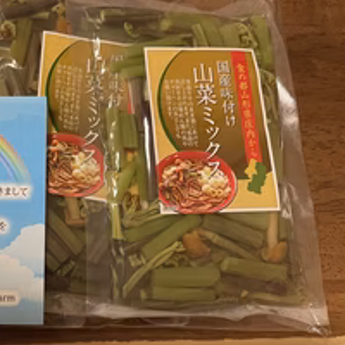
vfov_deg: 36.8
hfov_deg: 33.7
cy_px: 155
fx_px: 519
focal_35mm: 46
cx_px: 3
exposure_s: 1/60
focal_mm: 4.2
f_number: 1.6
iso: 160
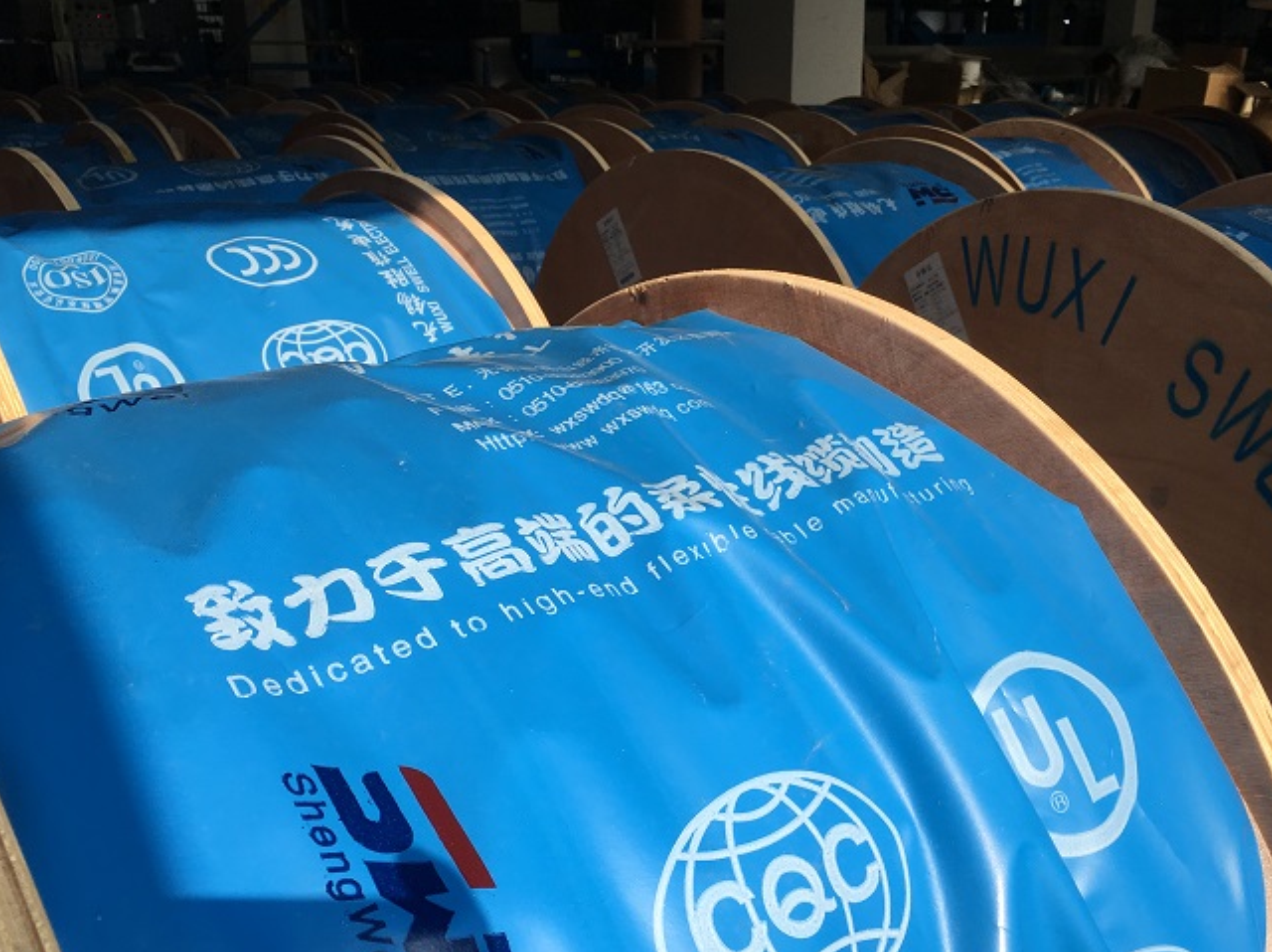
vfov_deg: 41.6
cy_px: 556
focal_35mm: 34
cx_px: 704
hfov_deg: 53.9
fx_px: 1248
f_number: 2.2
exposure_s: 1/668
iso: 25
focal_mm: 4.15
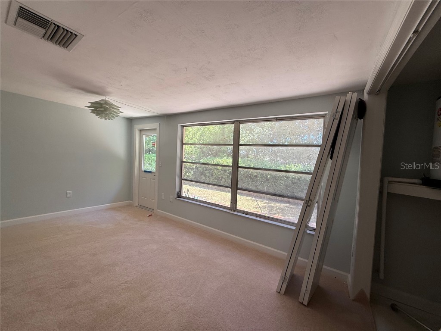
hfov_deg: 102.1
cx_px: 220
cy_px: 166
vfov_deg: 85.7
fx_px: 178
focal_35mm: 14
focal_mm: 2.22
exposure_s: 1/99
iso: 80
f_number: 2.2
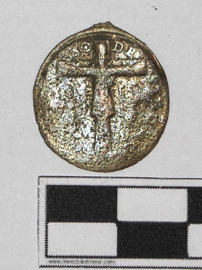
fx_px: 692
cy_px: 135
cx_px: 101
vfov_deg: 22.0
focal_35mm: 89
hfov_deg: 16.6
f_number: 6
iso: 50
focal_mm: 18.6
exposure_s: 1/90.5
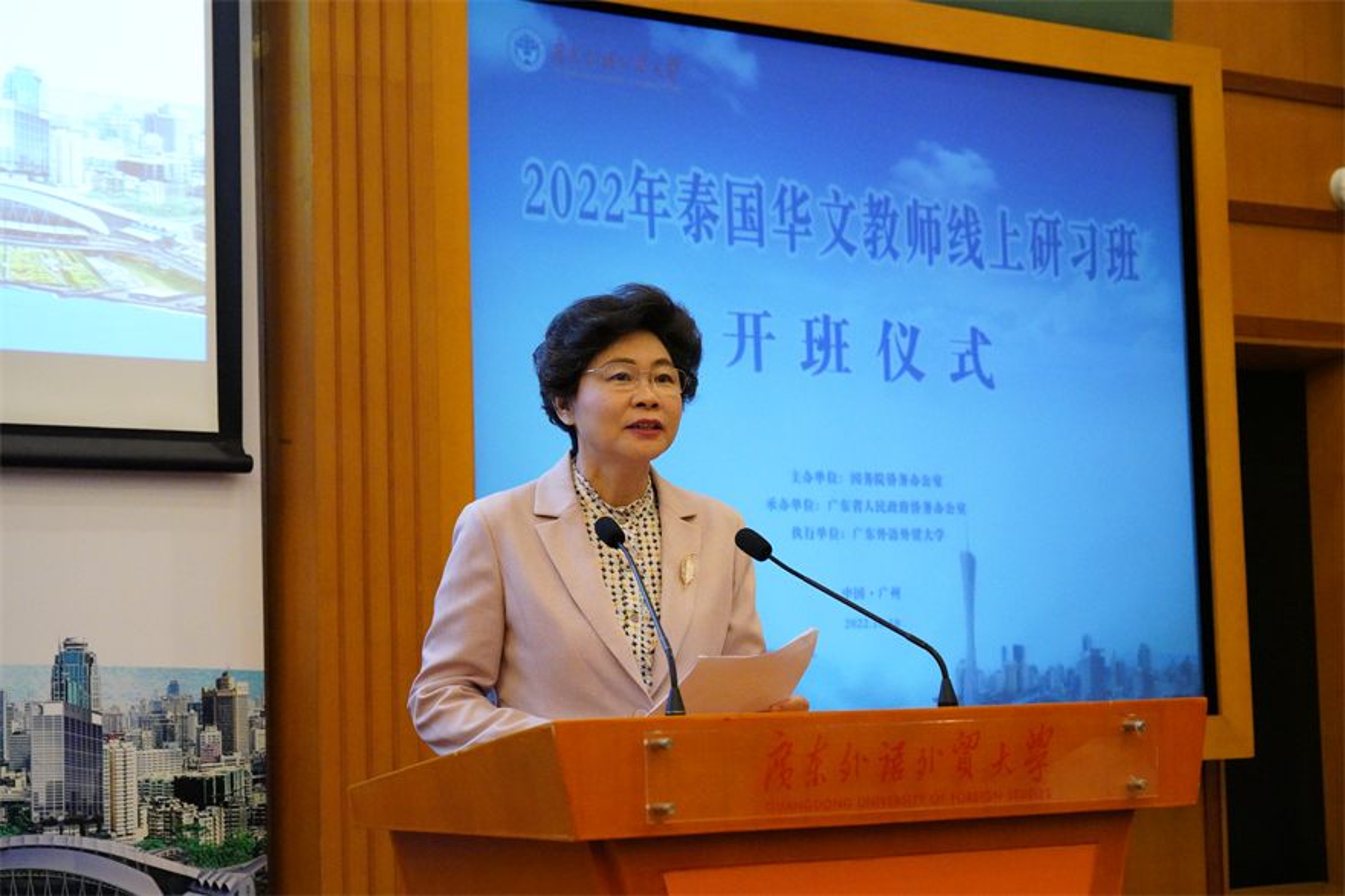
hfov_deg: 28.1
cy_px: 448
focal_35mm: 72
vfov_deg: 18.9
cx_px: 672
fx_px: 2689
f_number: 5.6
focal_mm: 72
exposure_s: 1/160
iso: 16000
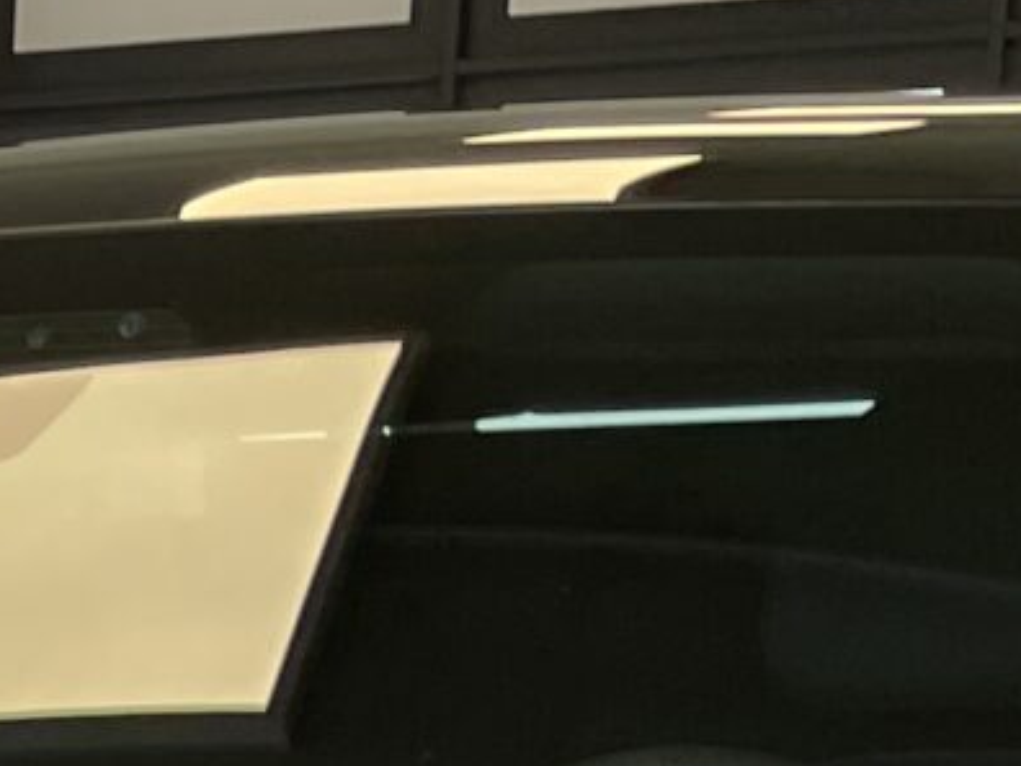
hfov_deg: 10.7
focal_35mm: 168
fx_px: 4955
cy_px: 2324
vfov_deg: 7.7
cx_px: -1055
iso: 50
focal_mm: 4.2
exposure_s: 1/121
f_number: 1.6
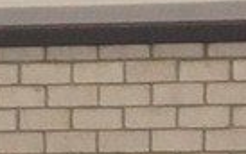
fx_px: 3068
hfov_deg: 4.6
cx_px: 354
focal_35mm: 457
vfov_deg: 2.8
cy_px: 601
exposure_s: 1/200
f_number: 3.2
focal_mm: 40
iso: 1000
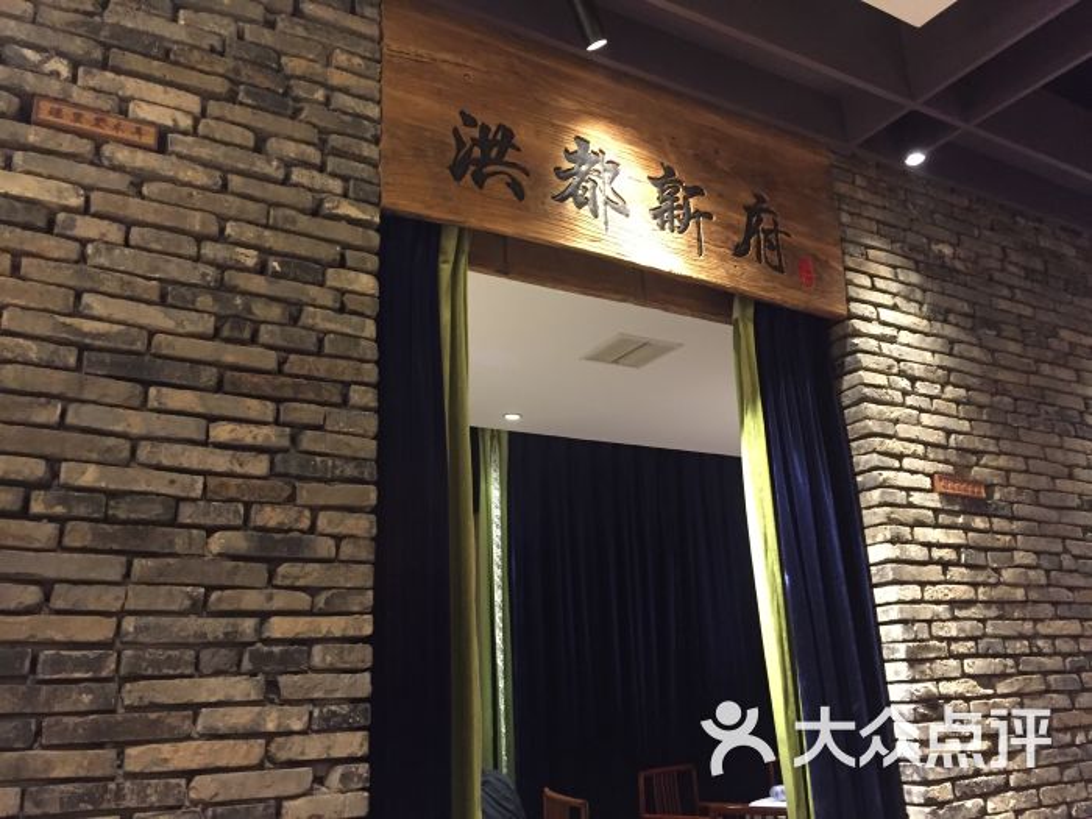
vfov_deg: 48.2
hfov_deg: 61.7
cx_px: 546
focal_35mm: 29
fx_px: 915
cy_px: 410
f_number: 2.2
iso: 250
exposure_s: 1/25
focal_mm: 4.15
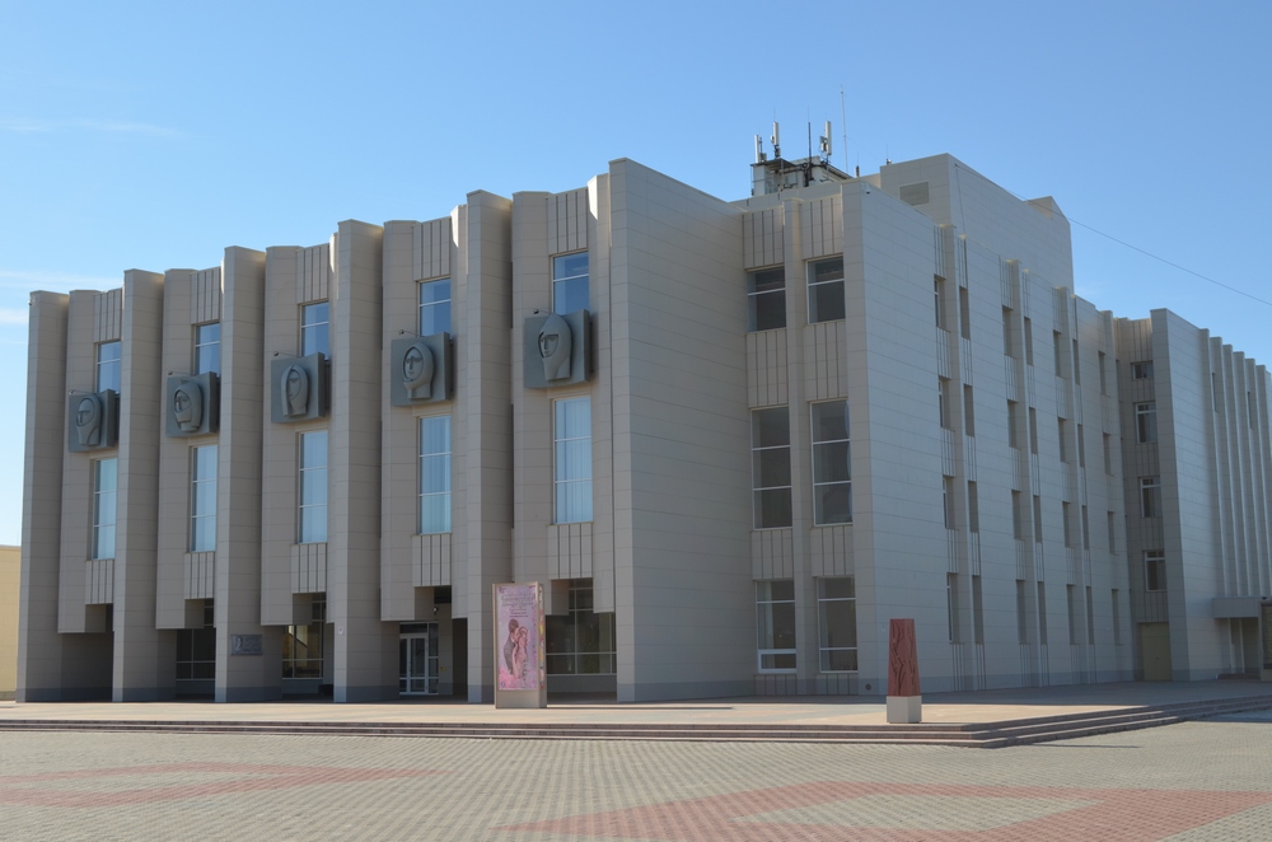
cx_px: 636
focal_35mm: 45
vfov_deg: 29.7
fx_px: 1586
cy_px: 421
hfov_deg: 43.7
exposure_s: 1/250
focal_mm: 30
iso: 140
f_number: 8
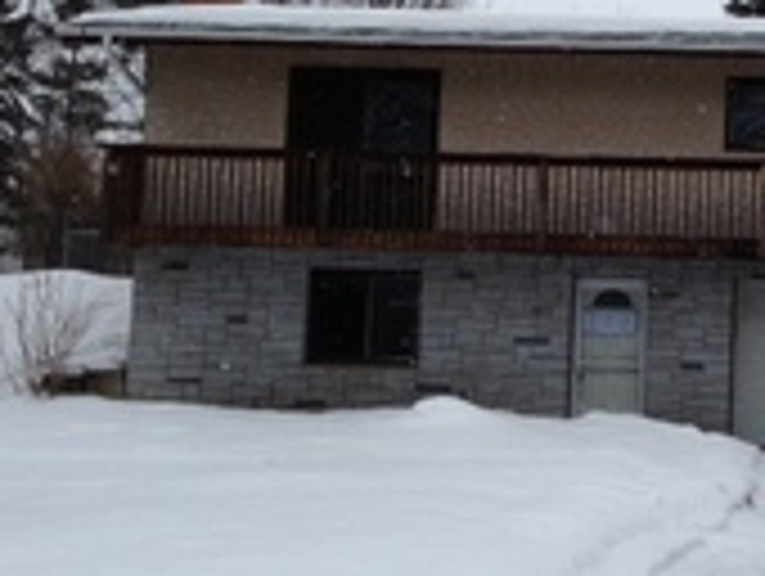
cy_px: 243
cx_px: 702
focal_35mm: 67
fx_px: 1483
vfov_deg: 22.0
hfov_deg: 27.8
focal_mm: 4.13
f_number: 2.4
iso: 50
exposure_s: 1/834
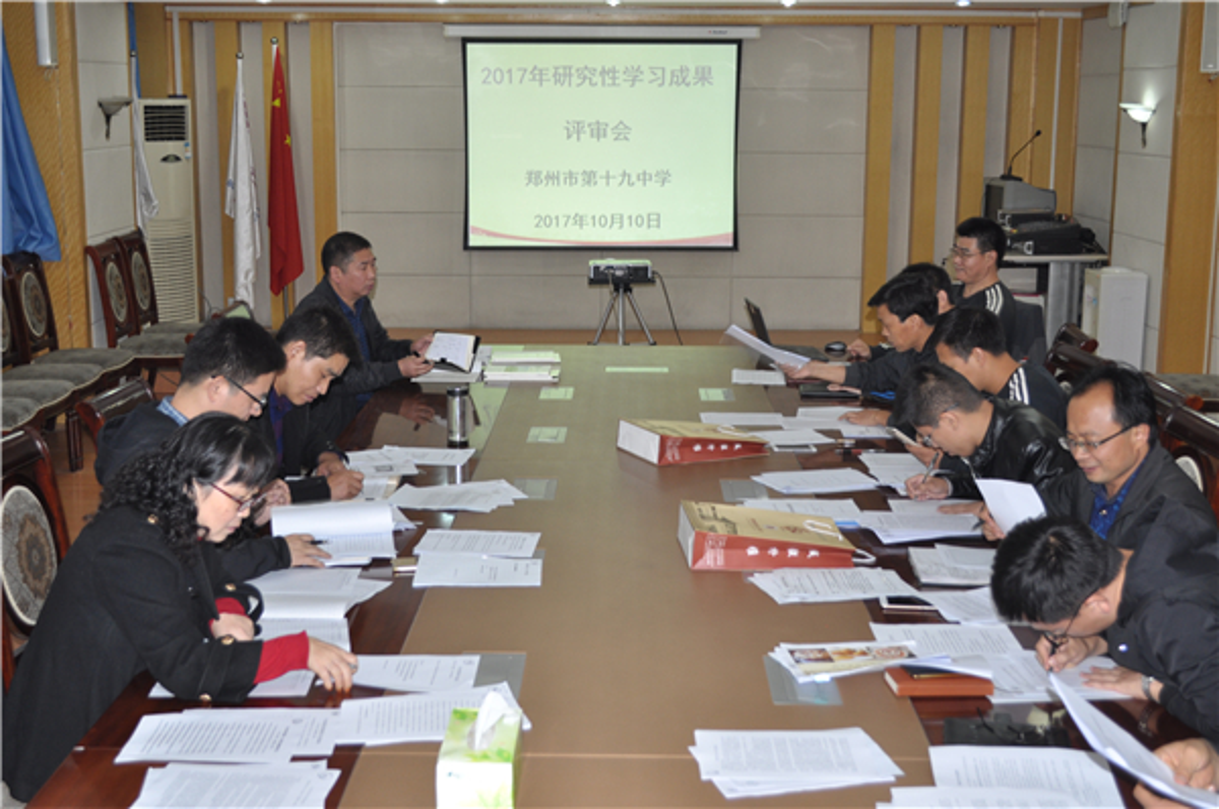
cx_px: 610
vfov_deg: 28.0
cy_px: 404
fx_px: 1623
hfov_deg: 41.2
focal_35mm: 48
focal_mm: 32
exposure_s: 1/30
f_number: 4.8
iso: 320
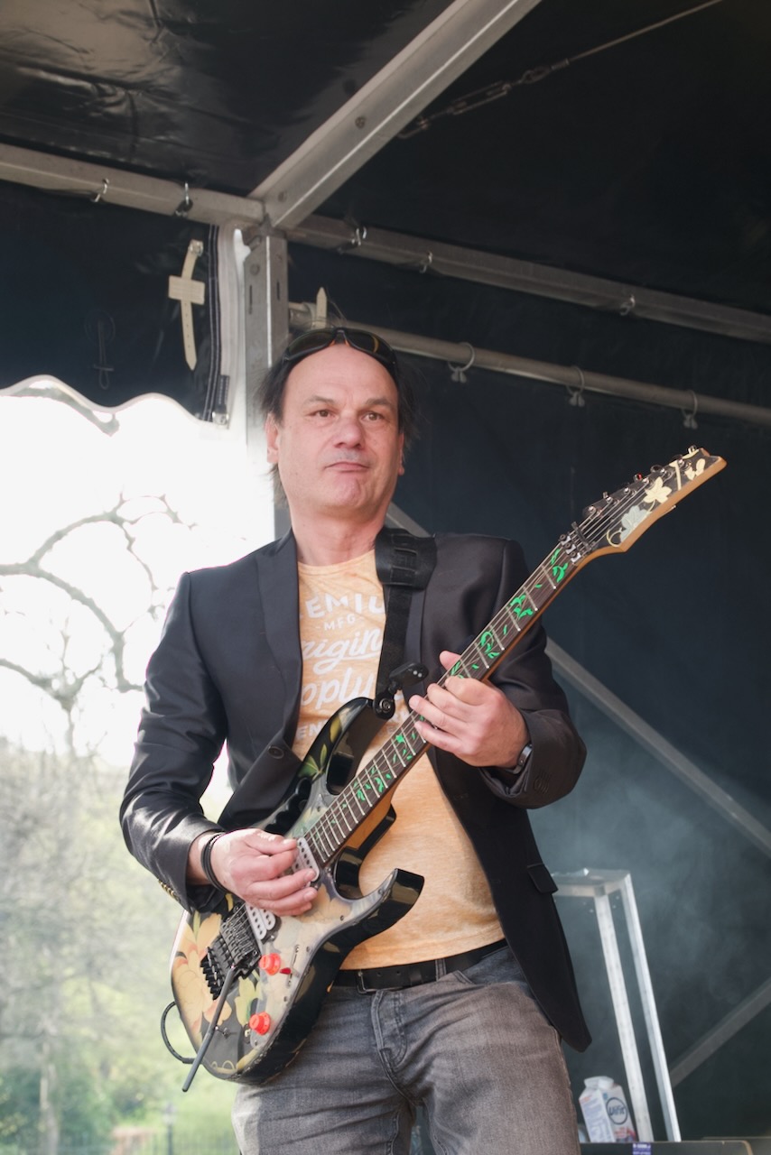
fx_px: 2922
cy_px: 578
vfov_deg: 22.4
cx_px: 386
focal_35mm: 91
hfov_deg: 15.0
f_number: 3.5
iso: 400
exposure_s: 1/250
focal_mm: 33.51
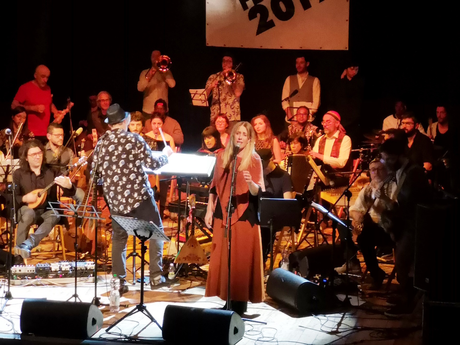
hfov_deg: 17.4
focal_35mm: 113
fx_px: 1502
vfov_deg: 13.1
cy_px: 172
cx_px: 230
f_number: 2.4
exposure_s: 1/25
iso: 400
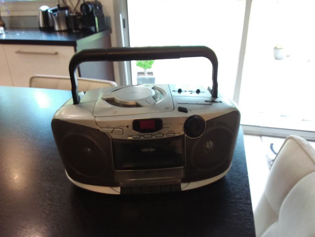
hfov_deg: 65.3
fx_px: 246
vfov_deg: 51.4
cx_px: 158
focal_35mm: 27
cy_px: 118
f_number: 1.9
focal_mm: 2.91
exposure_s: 1/17
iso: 100
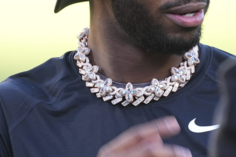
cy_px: 114
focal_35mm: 2046
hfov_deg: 1.0
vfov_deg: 0.7
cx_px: 54
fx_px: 13410
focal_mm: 600
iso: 400
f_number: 4
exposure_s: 1/200
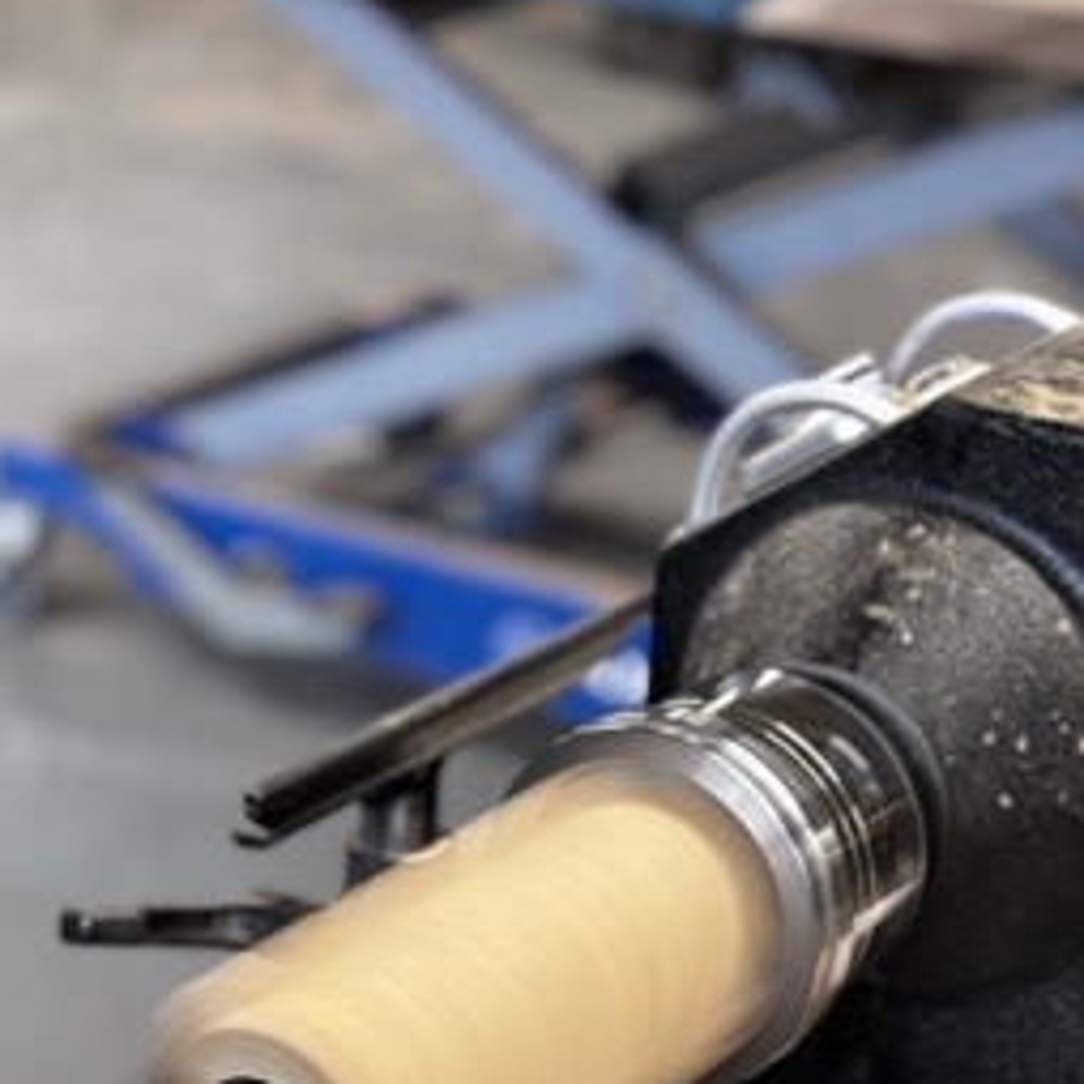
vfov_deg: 15.8
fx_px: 3791
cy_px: 1233
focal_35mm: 107
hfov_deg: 16.1
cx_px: 137
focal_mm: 6.76
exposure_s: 1/98
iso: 125
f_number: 1.78
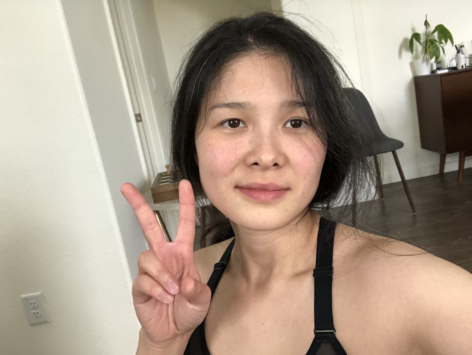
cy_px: 178
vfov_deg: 44.2
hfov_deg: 56.8
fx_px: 437
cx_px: 236
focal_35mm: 32
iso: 250
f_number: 2.2
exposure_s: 1/60
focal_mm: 2.87
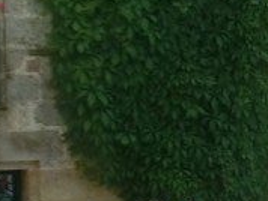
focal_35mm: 327
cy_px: 99
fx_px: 2535
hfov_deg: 5.8
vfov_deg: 4.6
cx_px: 617
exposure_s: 1/400
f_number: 4.5
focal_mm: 10.04
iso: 80
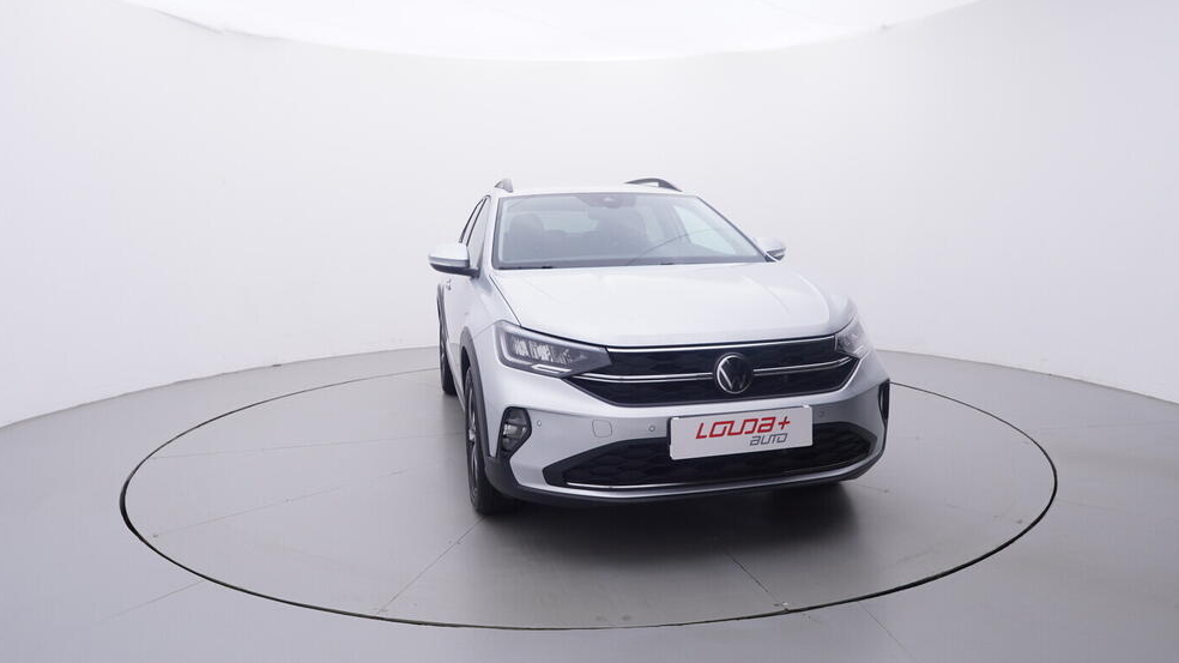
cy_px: 321
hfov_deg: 75.1
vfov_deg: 46.7
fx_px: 767
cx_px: 590
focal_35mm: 25
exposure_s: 1/80
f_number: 5
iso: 200
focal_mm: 15
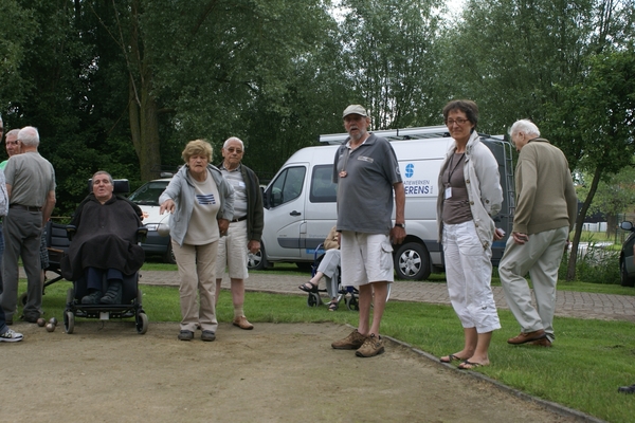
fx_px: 926
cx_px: 318
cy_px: 212
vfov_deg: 25.8
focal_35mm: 52
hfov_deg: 37.9
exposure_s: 1/200
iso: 100
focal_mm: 35
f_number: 5.6
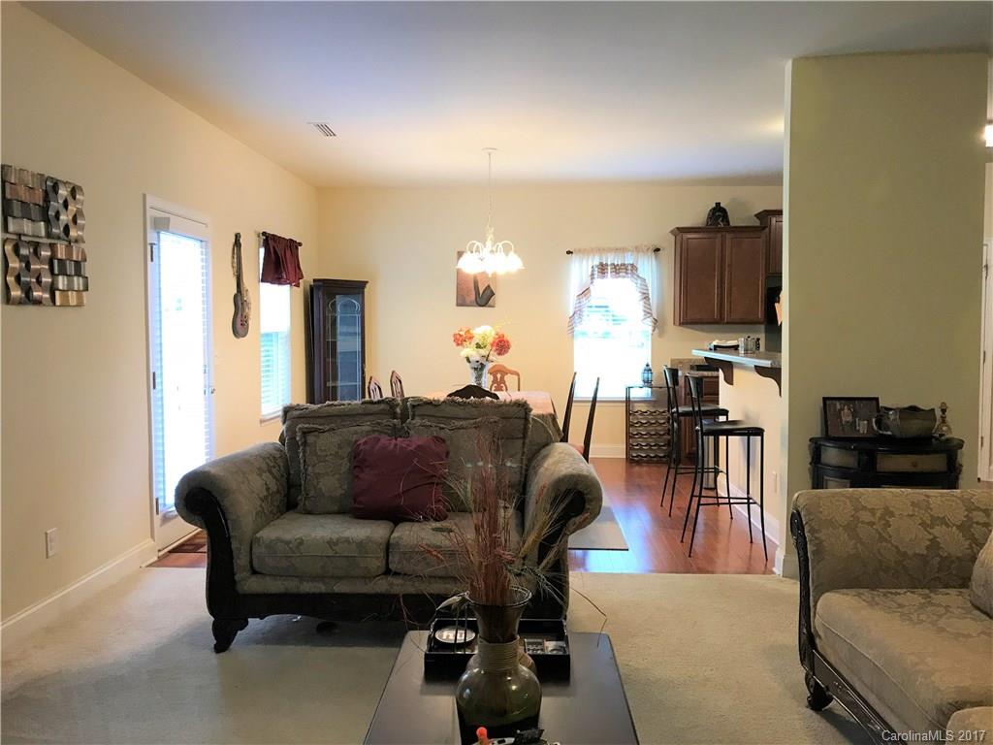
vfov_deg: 49.7
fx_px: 803
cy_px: 372
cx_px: 496
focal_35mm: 28
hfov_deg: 63.4
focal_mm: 3.99
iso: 40
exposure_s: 1/20
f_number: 1.8
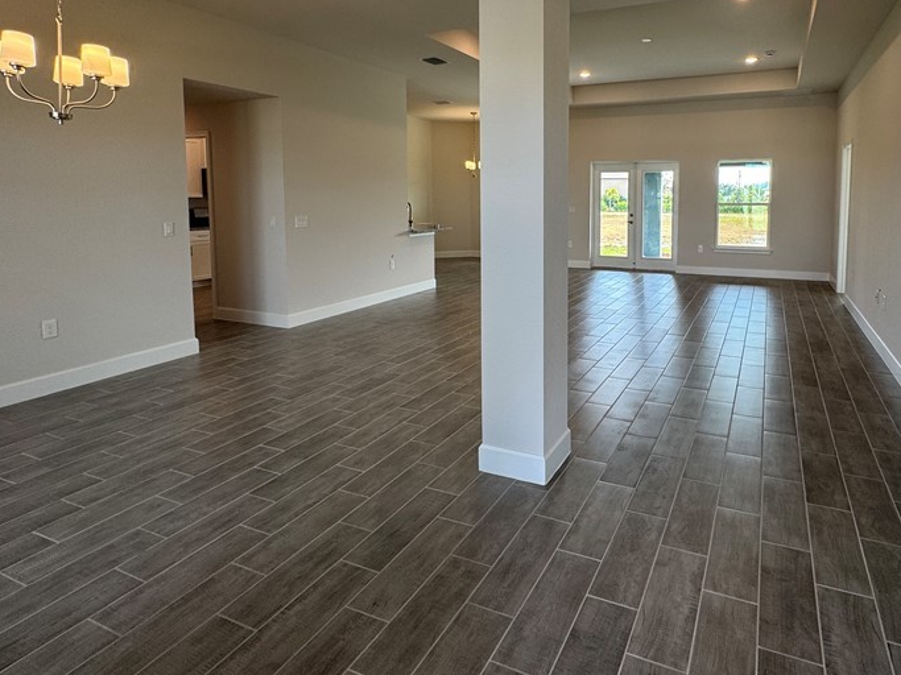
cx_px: 542
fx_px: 547
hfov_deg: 78.1
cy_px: 233
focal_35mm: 21
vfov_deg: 62.1
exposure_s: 1/120
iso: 80
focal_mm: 2.22
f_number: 2.2
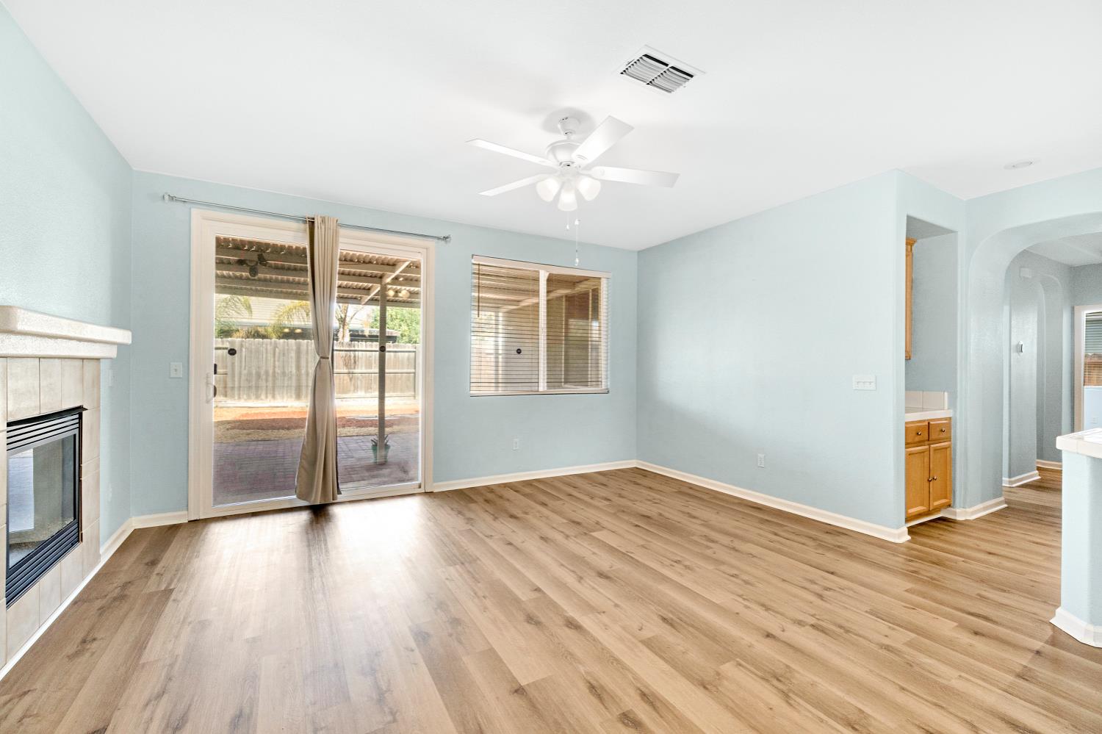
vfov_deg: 77.3
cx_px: 551
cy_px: 367
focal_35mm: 15
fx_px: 459
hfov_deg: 100.4
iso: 400
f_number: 8
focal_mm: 10
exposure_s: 1/25
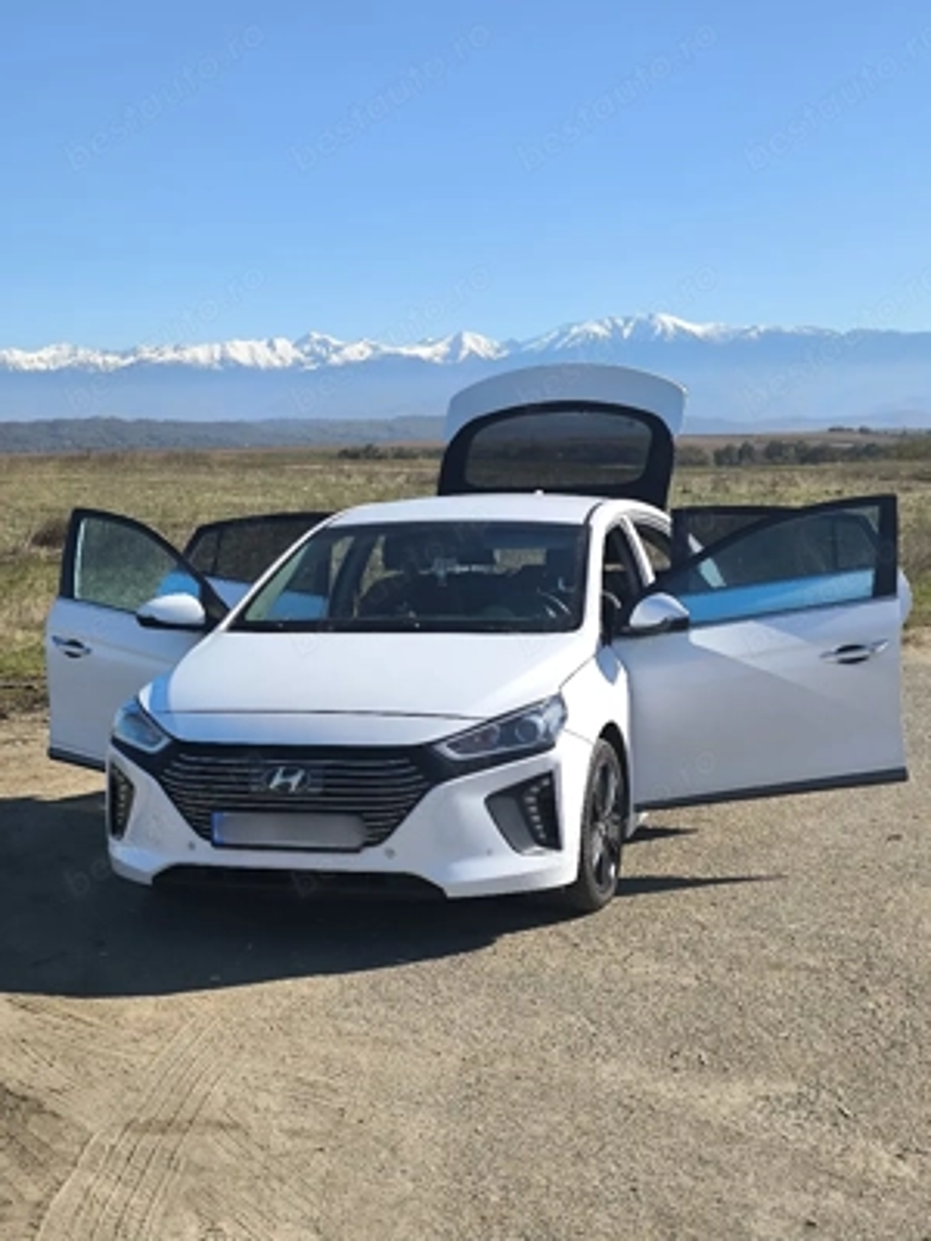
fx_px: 2008
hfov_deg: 26.1
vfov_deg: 34.3
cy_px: 620
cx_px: 466
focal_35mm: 56
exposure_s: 1/1250
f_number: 1.9
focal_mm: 7.1
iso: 50
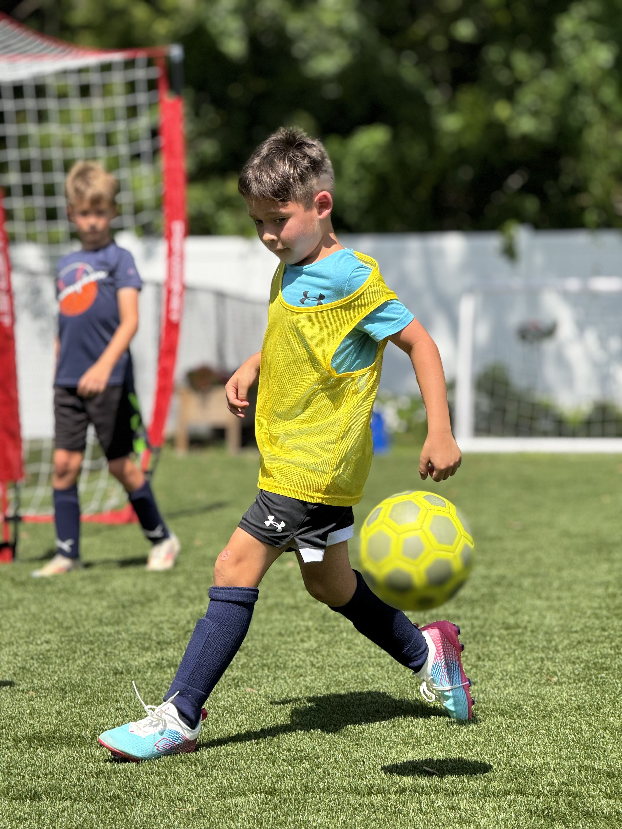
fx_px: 2875
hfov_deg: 12.3
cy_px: 414
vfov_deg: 16.4
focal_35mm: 120
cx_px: 311
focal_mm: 15.66
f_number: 2.8
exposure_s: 1/963
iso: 50
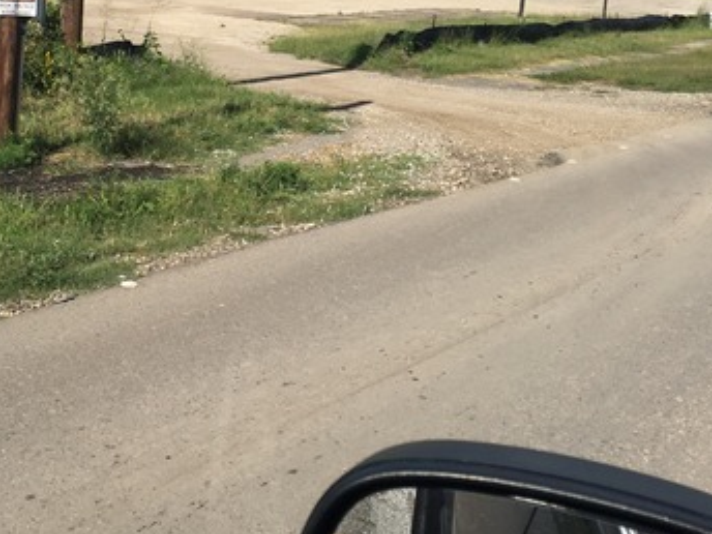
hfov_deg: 35.0
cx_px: 209
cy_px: 79
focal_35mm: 54
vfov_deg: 26.3
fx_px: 1111
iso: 32
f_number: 2.2
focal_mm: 4.15
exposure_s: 1/2475
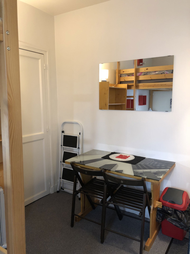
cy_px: 127
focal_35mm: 28
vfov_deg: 63.4
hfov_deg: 49.7
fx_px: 205
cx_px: 95
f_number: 1.8
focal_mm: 3.99
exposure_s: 1/14
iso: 100
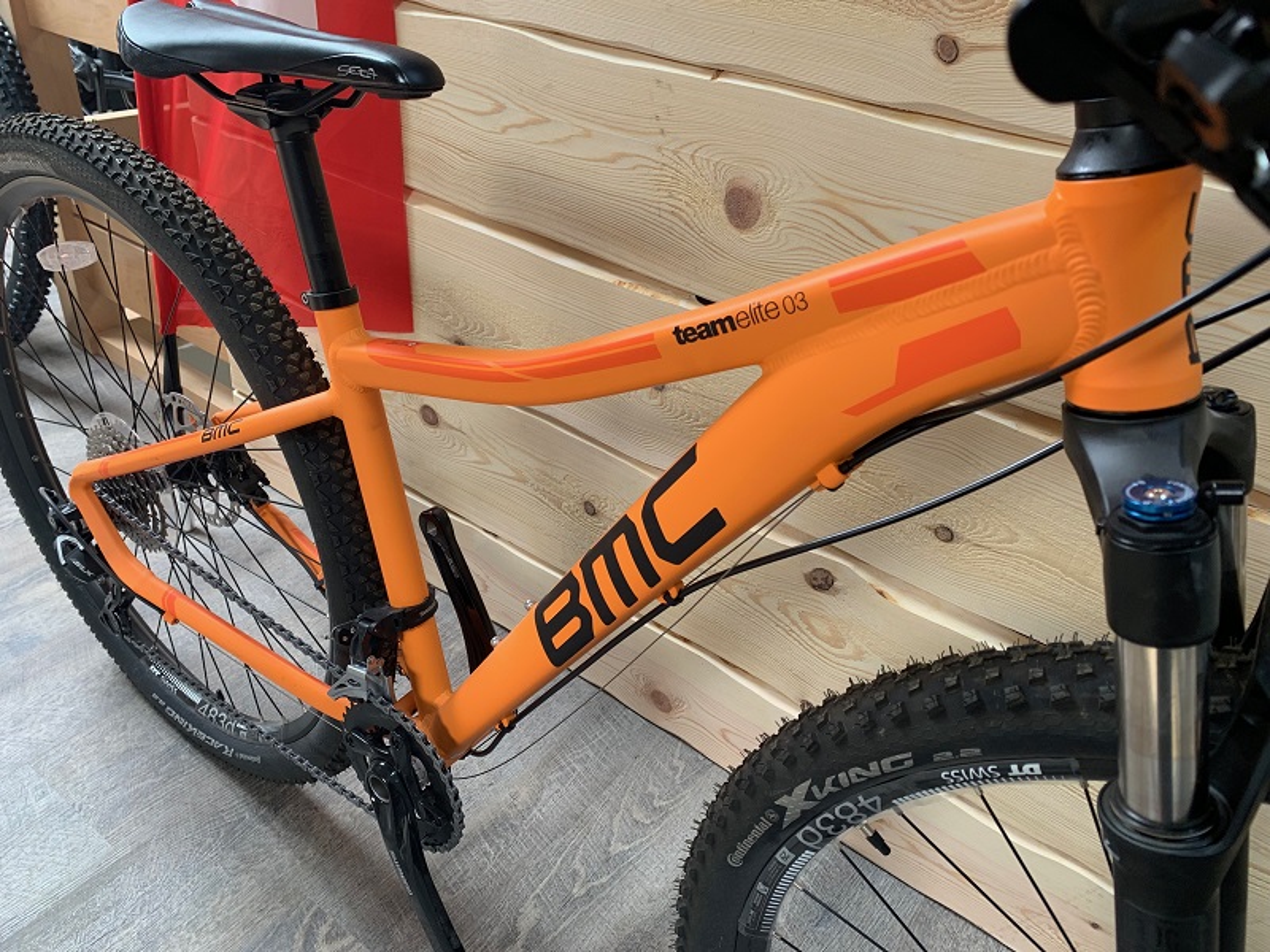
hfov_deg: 67.3
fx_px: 954
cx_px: 635
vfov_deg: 53.1
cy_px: 476
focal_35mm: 26
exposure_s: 1/50
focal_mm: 4.25
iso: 64
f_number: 1.8
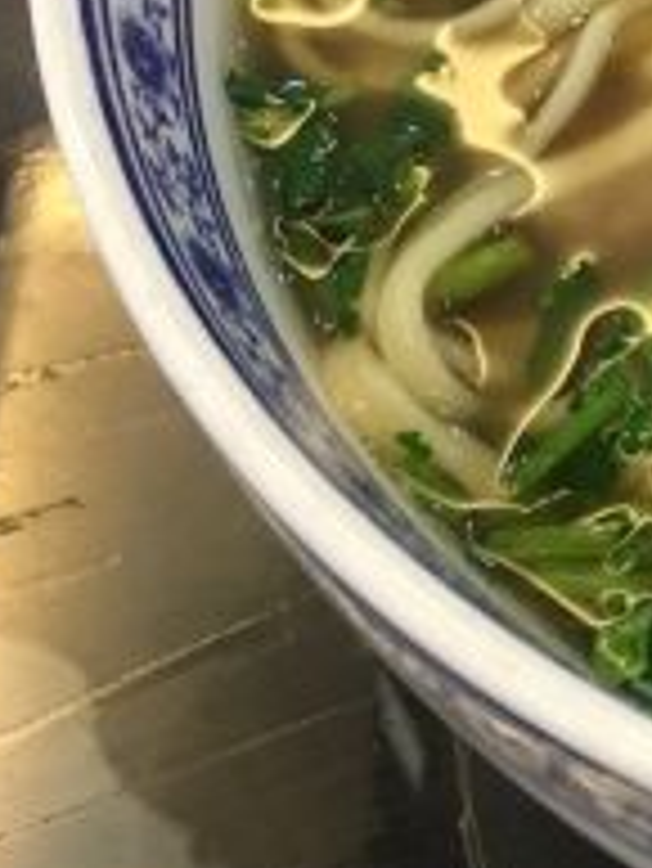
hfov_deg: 13.1
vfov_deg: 17.9
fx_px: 2634
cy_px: -153
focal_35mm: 105
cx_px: 1050
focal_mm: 4.15
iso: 200
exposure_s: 1/33
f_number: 2.2
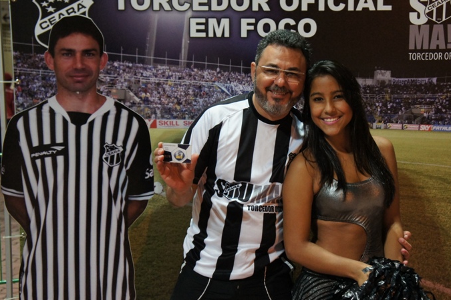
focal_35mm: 52
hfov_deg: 38.5
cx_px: 245
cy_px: 146
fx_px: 645
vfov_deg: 26.1
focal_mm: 29
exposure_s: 1/40
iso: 1600
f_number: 4
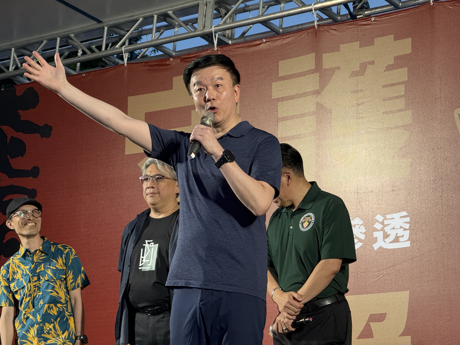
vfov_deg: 12.2
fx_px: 1608
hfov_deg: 16.3
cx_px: 231
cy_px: 173
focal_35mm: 121
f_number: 2.8
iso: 160
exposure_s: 1/99
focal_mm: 15.66
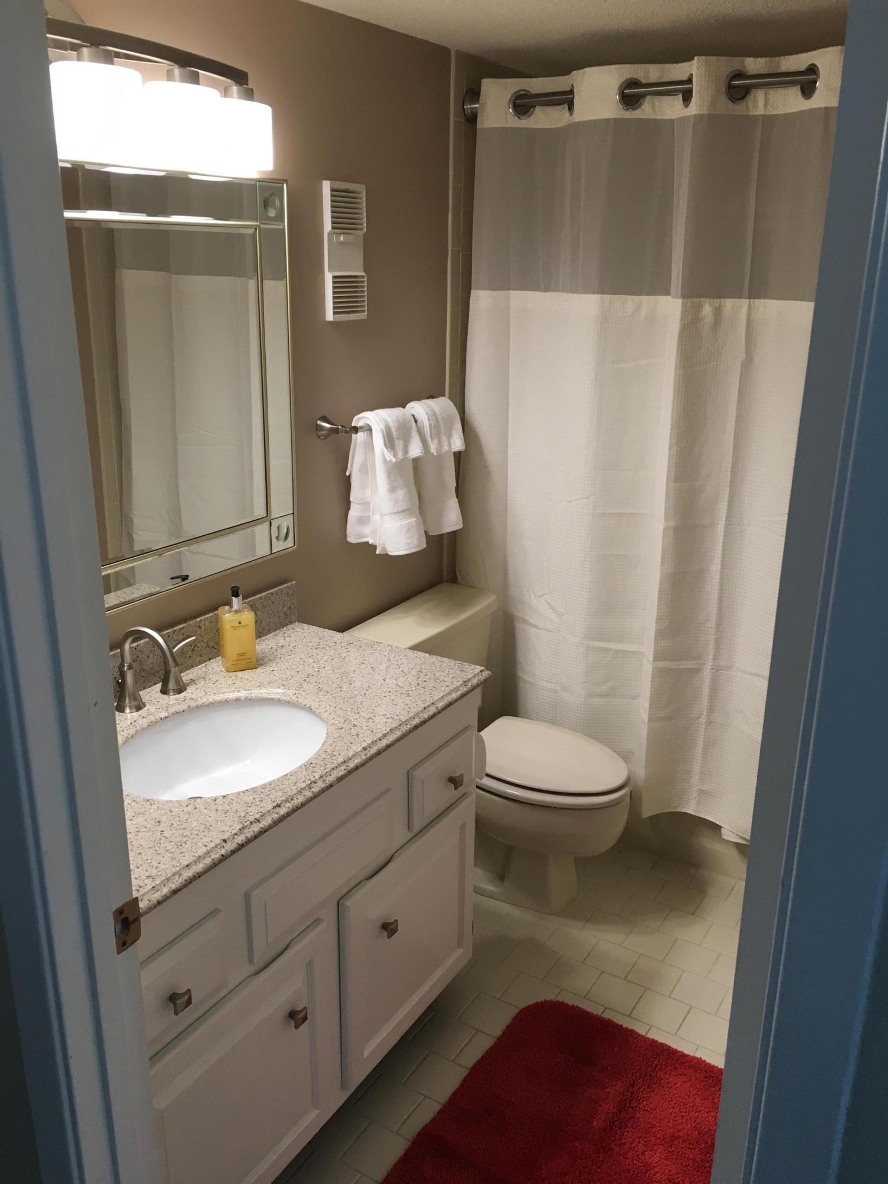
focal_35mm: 29
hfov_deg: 48.2
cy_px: 592
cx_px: 444
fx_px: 992
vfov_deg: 61.7
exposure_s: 1/30
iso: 32
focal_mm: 4.15
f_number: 2.2
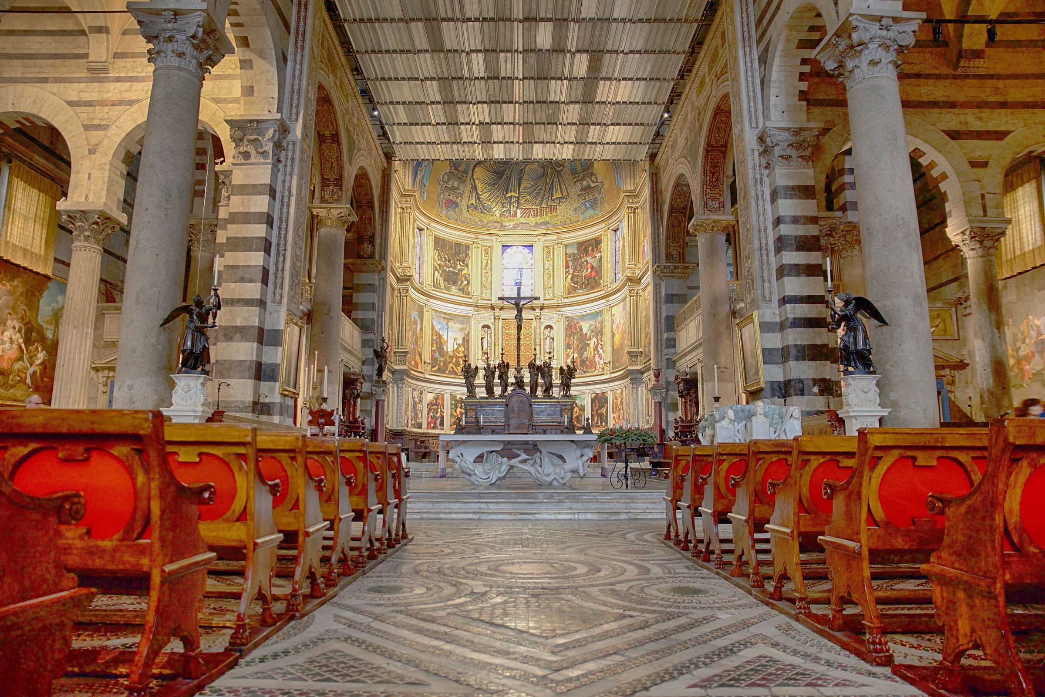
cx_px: 522
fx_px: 697
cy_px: 348
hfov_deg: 73.7
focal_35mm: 24
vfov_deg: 53.2
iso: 800
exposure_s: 1/8
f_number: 3.3
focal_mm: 24
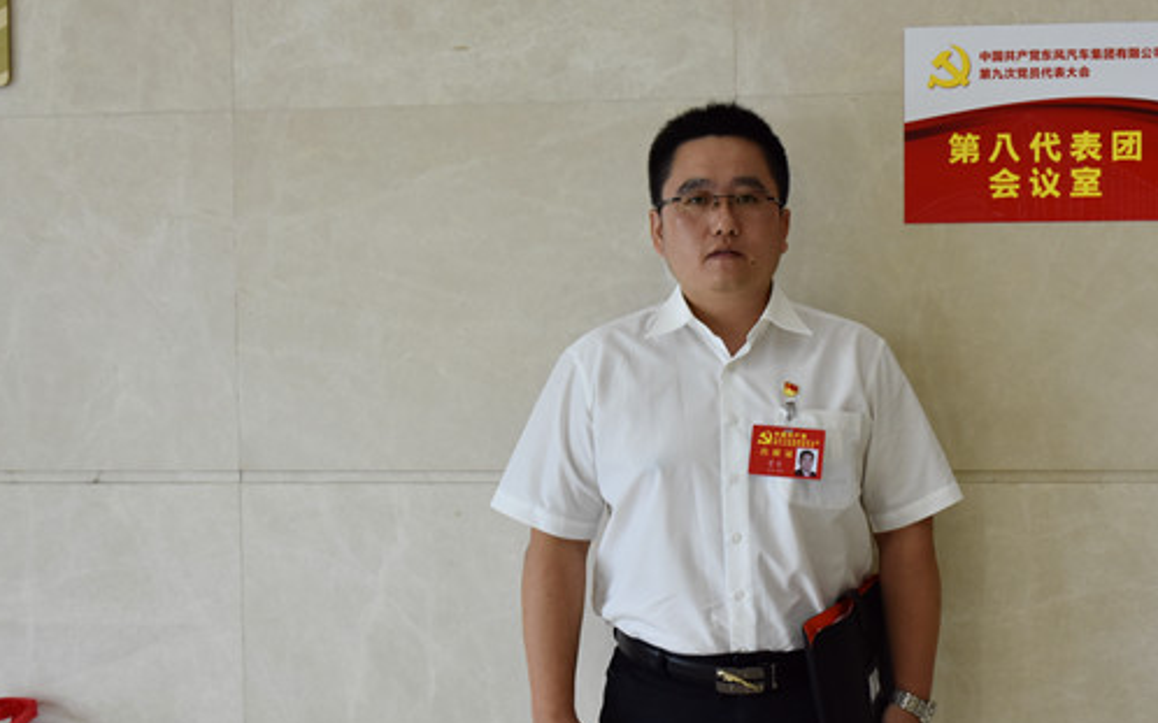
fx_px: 1735
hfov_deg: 36.7
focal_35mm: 55
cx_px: 714
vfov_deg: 23.5
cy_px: 414
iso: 800
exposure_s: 1/125
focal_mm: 28
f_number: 5.6
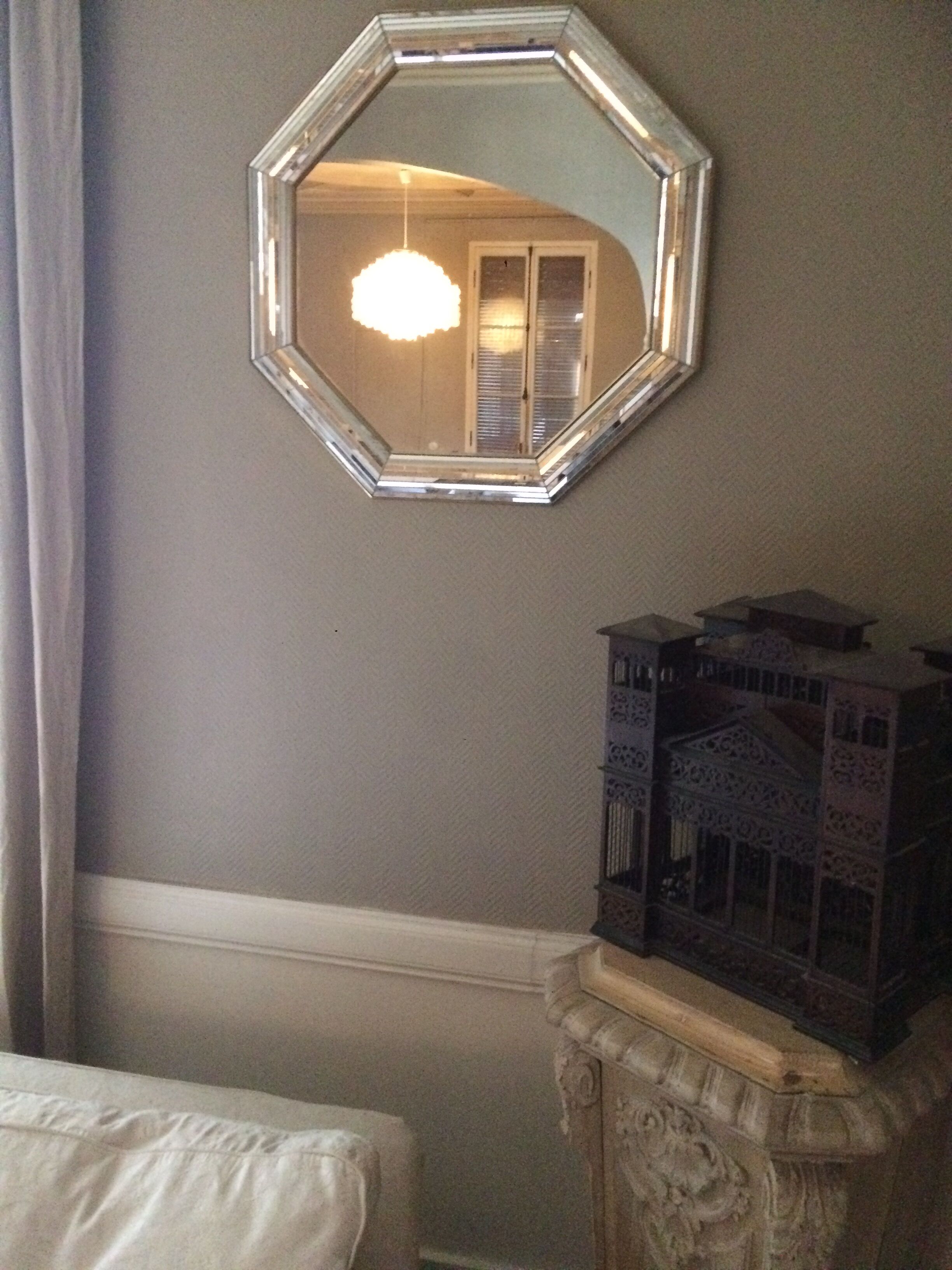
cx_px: 476
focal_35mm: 29
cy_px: 635
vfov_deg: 61.7
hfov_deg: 48.2
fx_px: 1063
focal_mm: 4.15
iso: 640
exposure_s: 1/17
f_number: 2.2
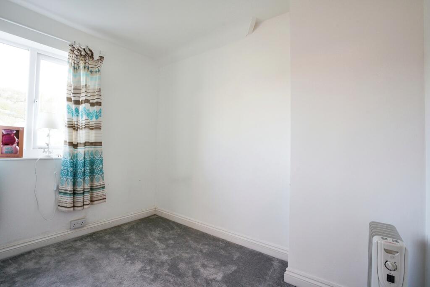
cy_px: 144
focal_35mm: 16
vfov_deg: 73.8
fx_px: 191
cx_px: 215
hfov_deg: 96.7
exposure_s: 1/15
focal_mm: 16
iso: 800
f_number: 9
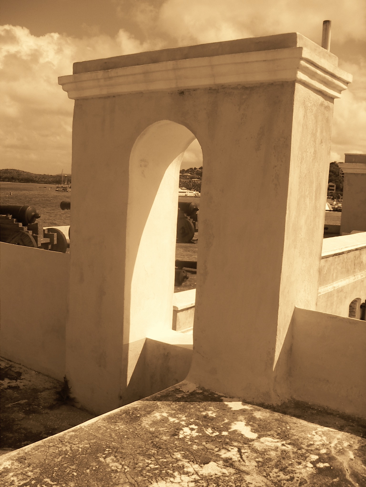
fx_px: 508
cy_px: 244
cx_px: 183
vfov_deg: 51.4
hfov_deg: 39.7
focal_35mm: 36
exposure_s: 1/500
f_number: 6.7
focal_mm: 4.7
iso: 50
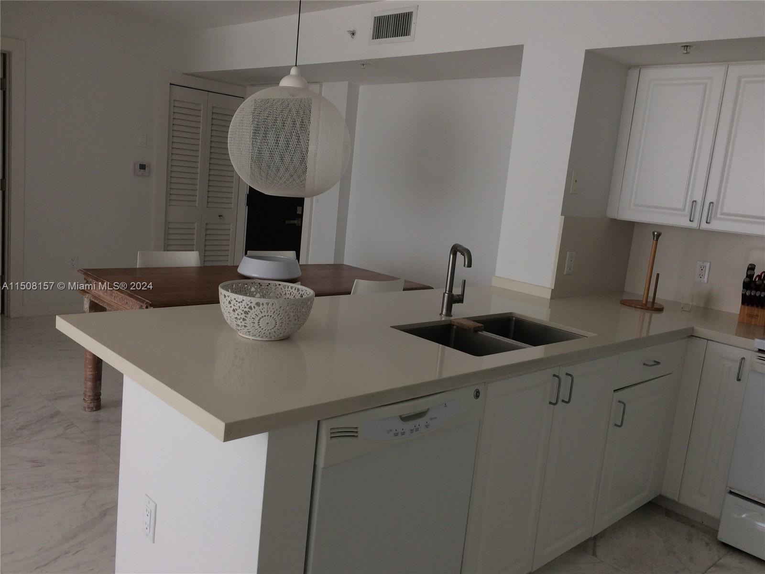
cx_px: 382
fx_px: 641
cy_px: 287
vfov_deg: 48.2
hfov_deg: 61.7
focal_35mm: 29
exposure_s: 1/60
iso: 50
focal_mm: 4.15
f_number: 2.2
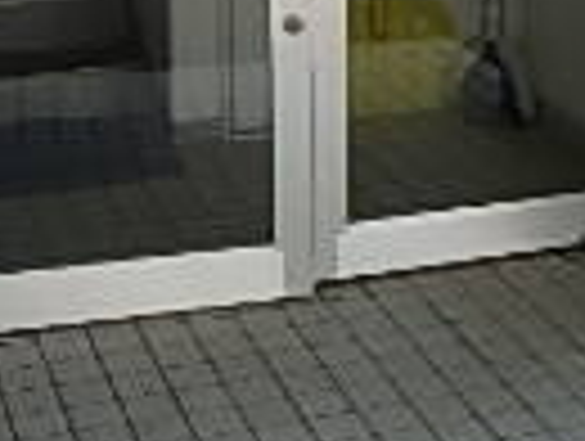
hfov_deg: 18.9
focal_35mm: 103
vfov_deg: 13.8
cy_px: -144
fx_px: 1744
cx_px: 464
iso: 125
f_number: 3.5
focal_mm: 3.7
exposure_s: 1/200
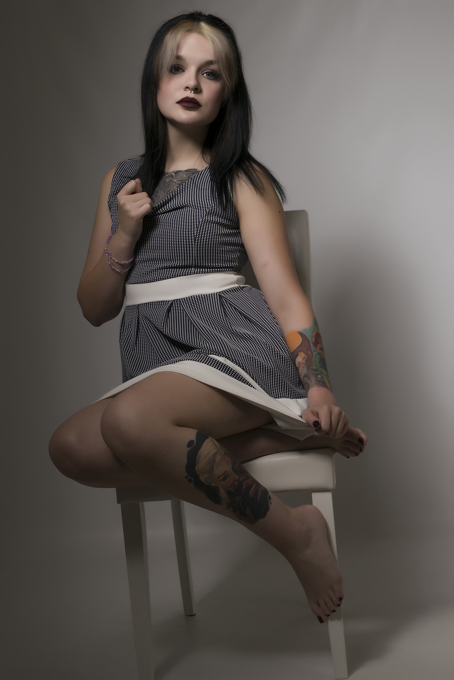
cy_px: 340
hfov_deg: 18.9
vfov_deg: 28.1
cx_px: 227
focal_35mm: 72
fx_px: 1362
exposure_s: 1/100
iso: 100
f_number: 13
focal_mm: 48
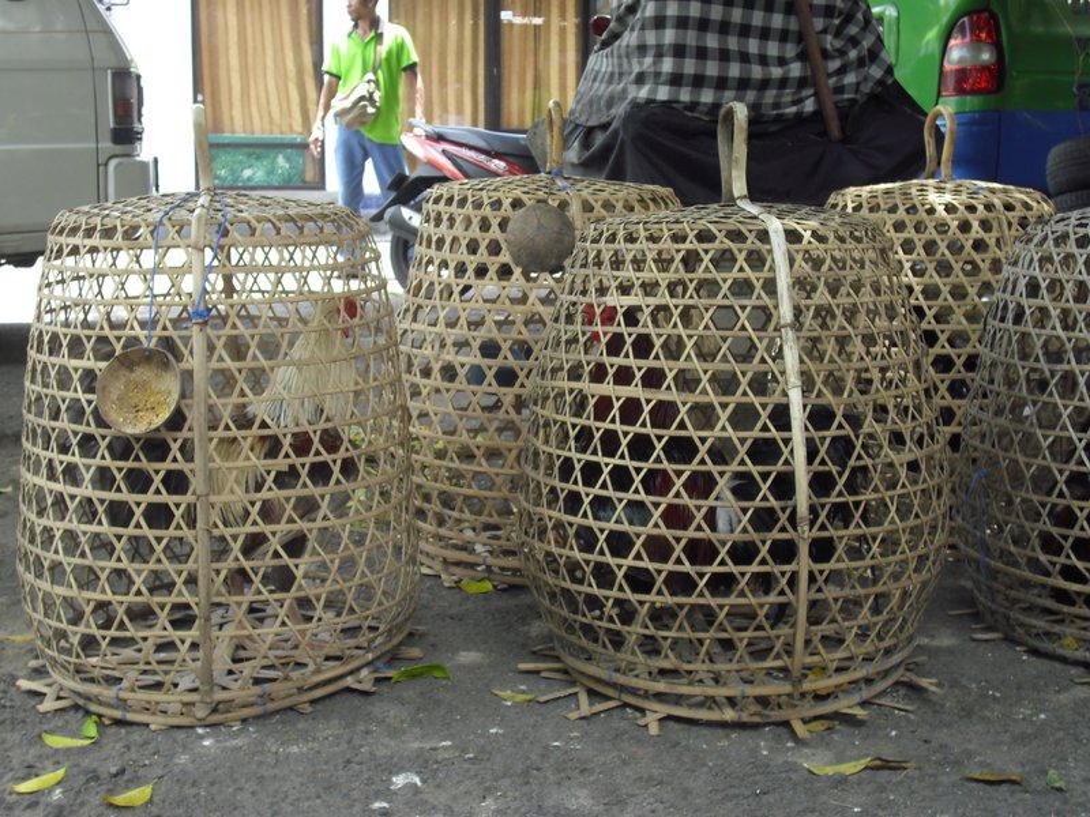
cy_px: 408
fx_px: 1732
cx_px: 545
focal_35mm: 55
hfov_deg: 34.9
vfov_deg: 26.6
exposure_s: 1/125
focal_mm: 9
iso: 100
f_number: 3.4
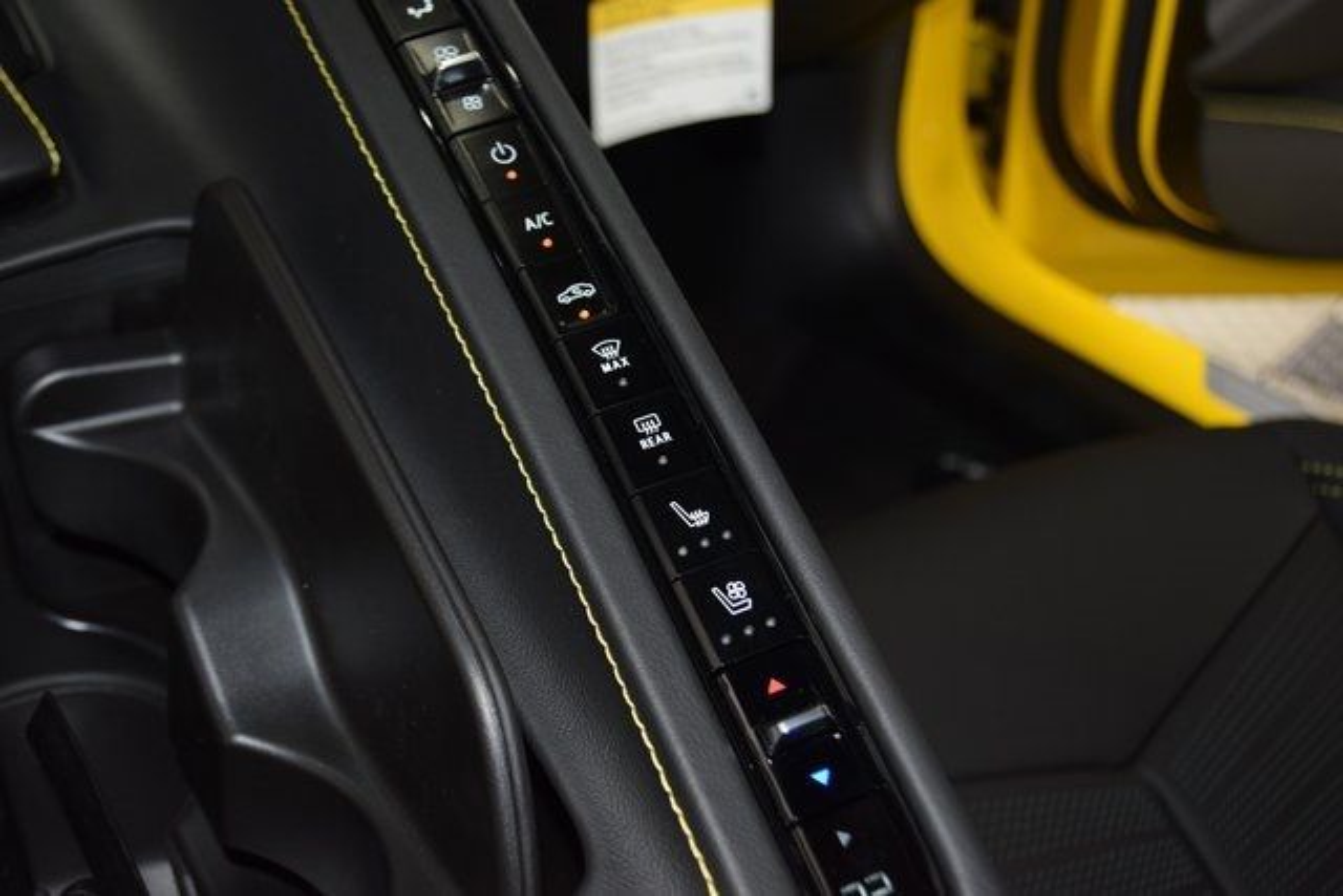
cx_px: 672
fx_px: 1567
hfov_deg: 46.4
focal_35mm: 42
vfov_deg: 31.9
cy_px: 448
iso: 1000
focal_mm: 28
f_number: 4.5
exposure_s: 1/30
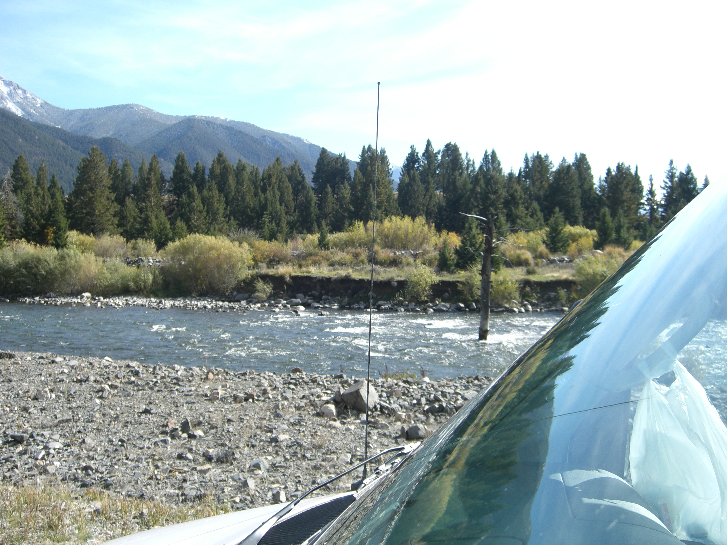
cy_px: 272
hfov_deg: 49.0
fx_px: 798
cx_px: 364
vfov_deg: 37.7
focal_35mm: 38
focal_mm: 7.9
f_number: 2.8
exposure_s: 1/1000
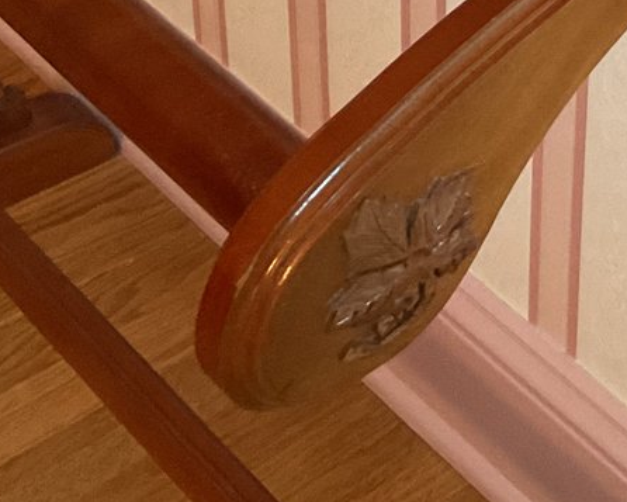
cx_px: 806
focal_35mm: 96
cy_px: -241
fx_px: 1782
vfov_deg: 14.9
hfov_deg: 18.6
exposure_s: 1/60
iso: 200
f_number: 1.8
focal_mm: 3
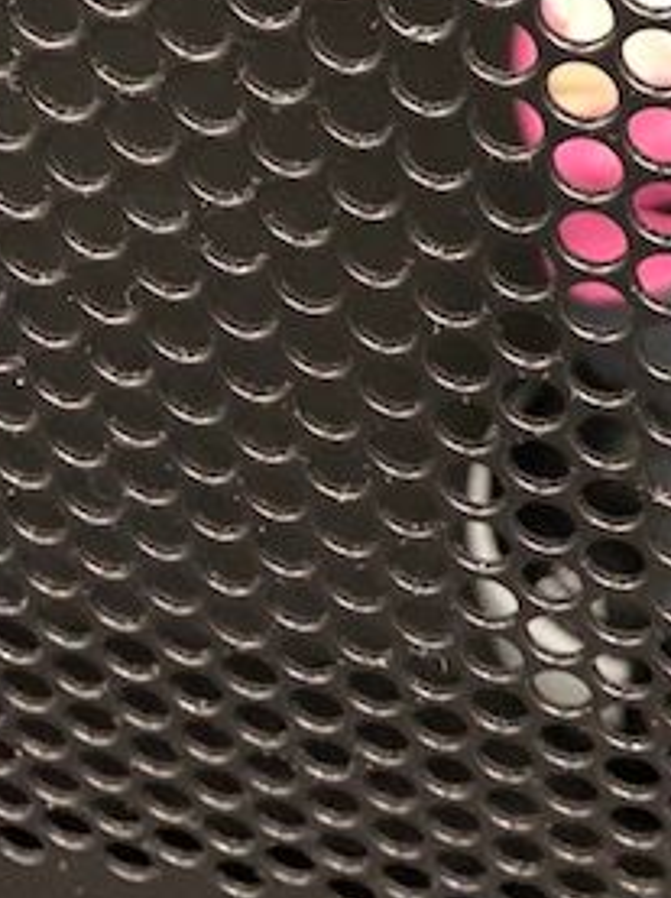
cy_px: -52
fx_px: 2098
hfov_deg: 17.6
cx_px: 713
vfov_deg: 22.9
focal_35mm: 81
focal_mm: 3.99
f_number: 1.8
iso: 125
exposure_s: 1/4
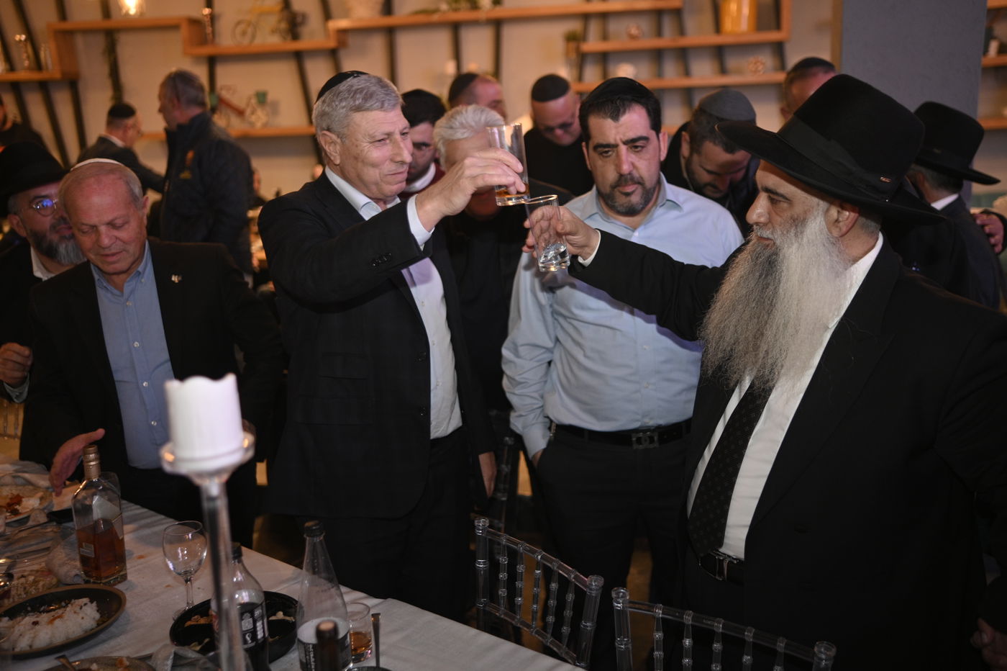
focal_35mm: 35
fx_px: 979
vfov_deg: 37.8
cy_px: 336
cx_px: 504
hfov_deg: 54.5
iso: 800
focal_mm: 35
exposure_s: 1/200
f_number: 1.8
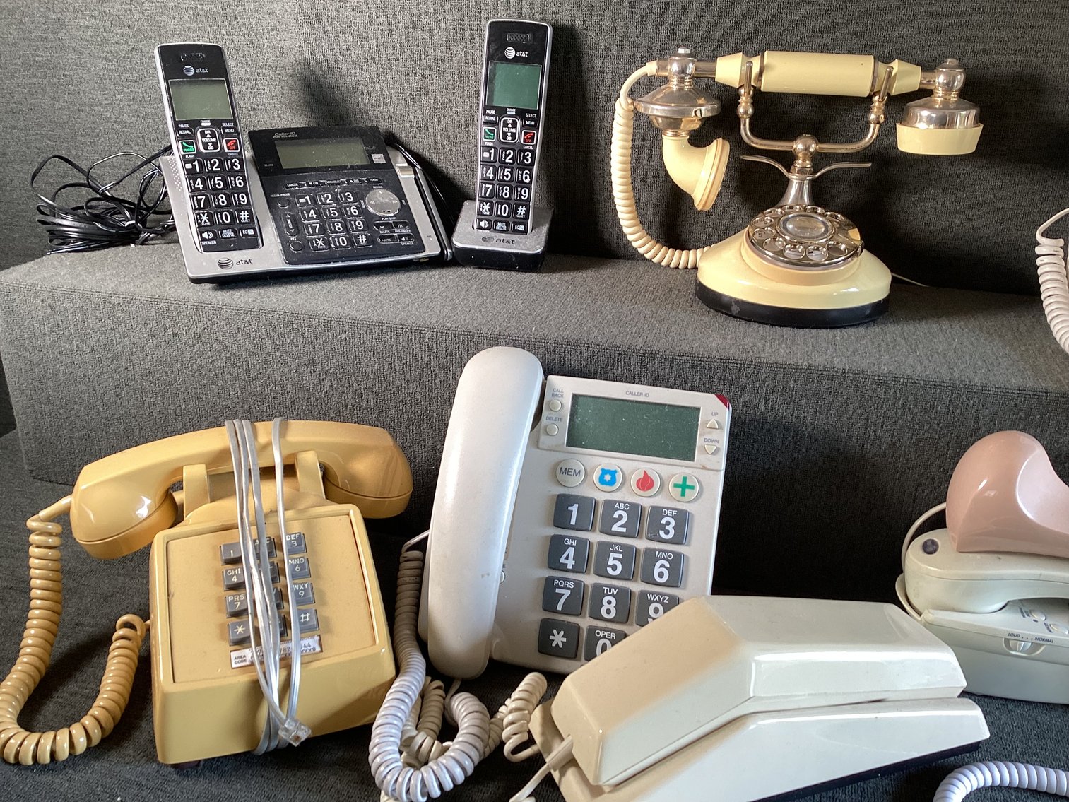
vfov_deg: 45.4
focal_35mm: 31
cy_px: 401
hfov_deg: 58.3
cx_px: 534
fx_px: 957
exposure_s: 1/50
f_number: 2.4
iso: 64
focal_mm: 3.3
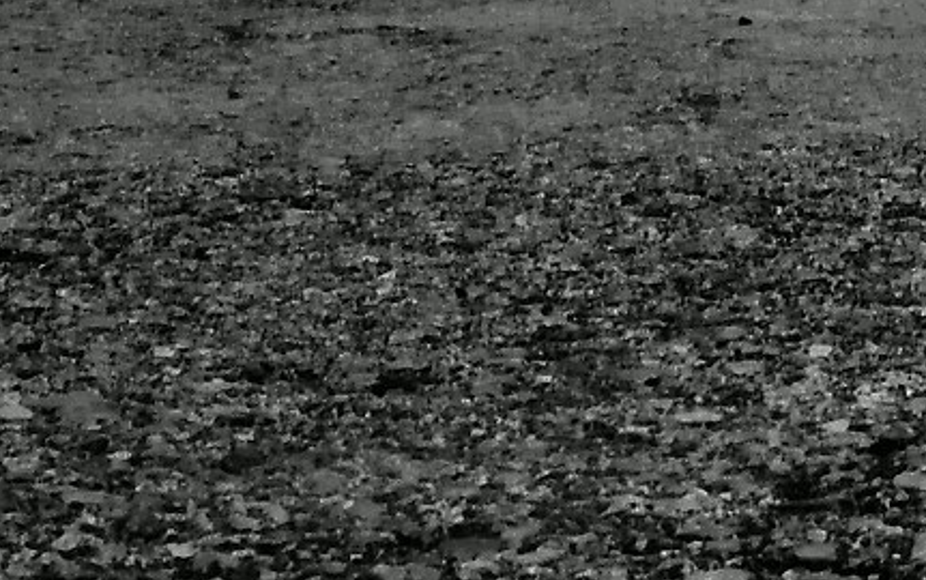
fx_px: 5152
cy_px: -626
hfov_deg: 9.3
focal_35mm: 204
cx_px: 2159
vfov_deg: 6.2
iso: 100
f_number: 25
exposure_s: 8
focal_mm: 24
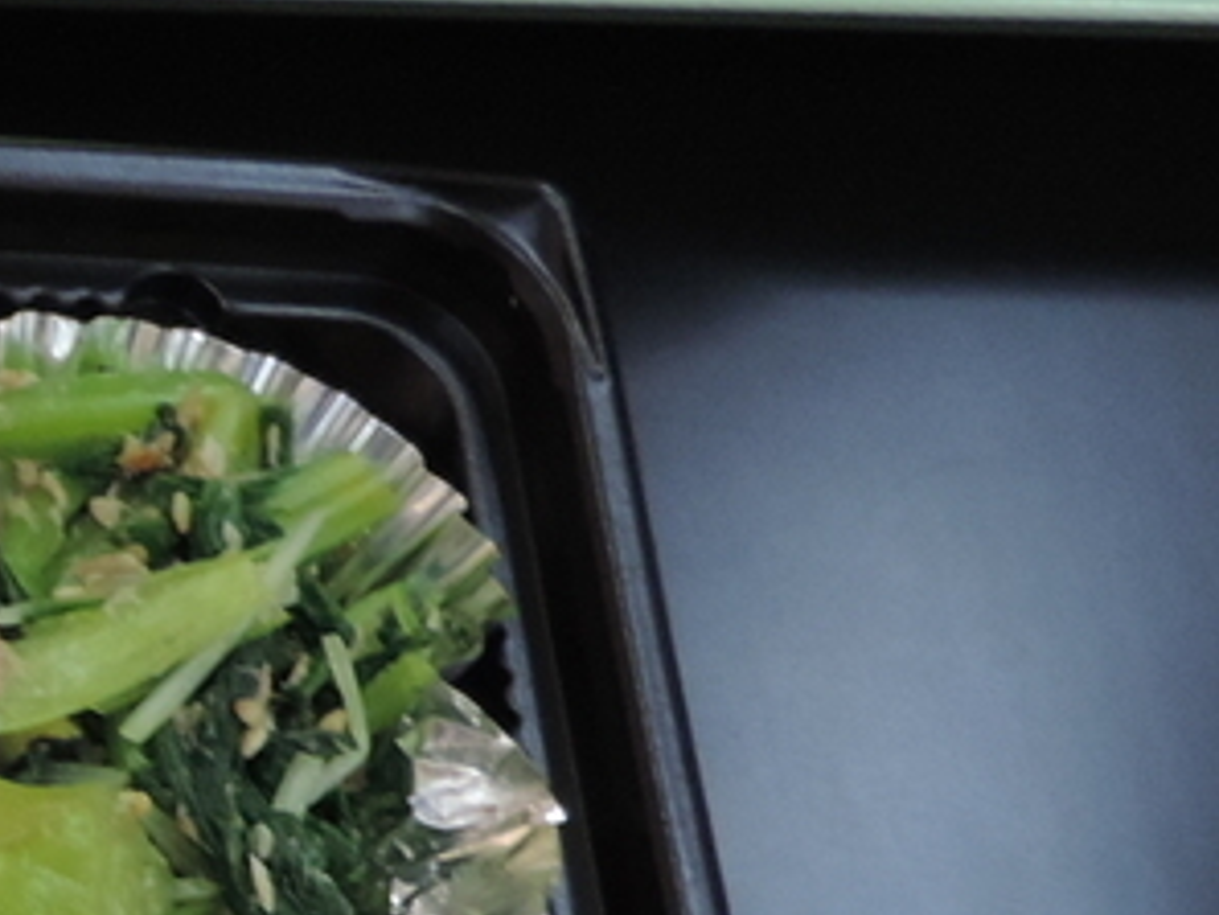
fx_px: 3417
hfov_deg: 17.6
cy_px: 1329
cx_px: -735
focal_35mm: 97
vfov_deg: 14.3
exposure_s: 1/30
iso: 220
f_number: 3
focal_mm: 4.3
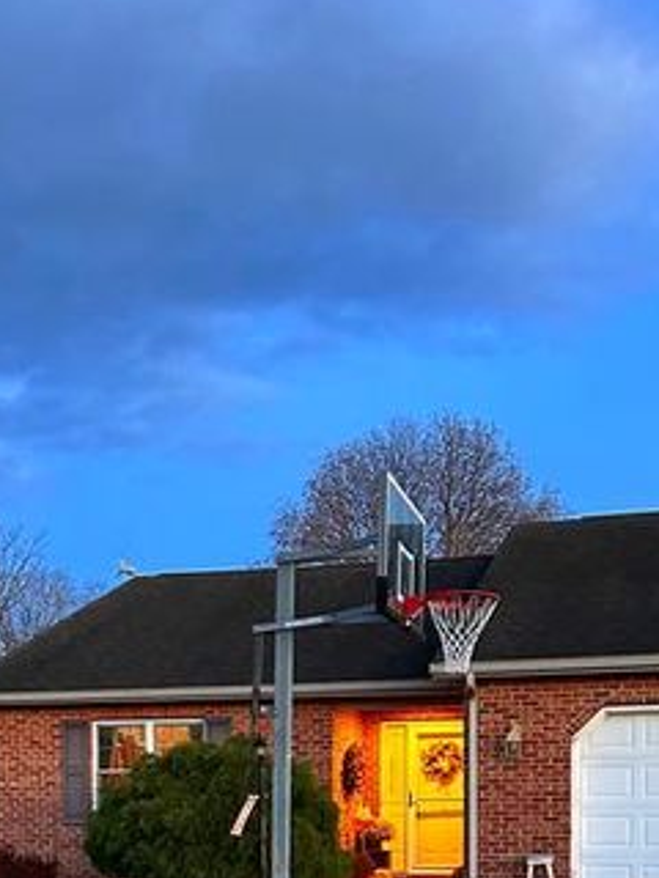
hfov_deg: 29.1
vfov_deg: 35.0
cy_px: 857
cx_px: 302
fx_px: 1269
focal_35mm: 50
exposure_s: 1/38
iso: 1000
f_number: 1.78
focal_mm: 6.86
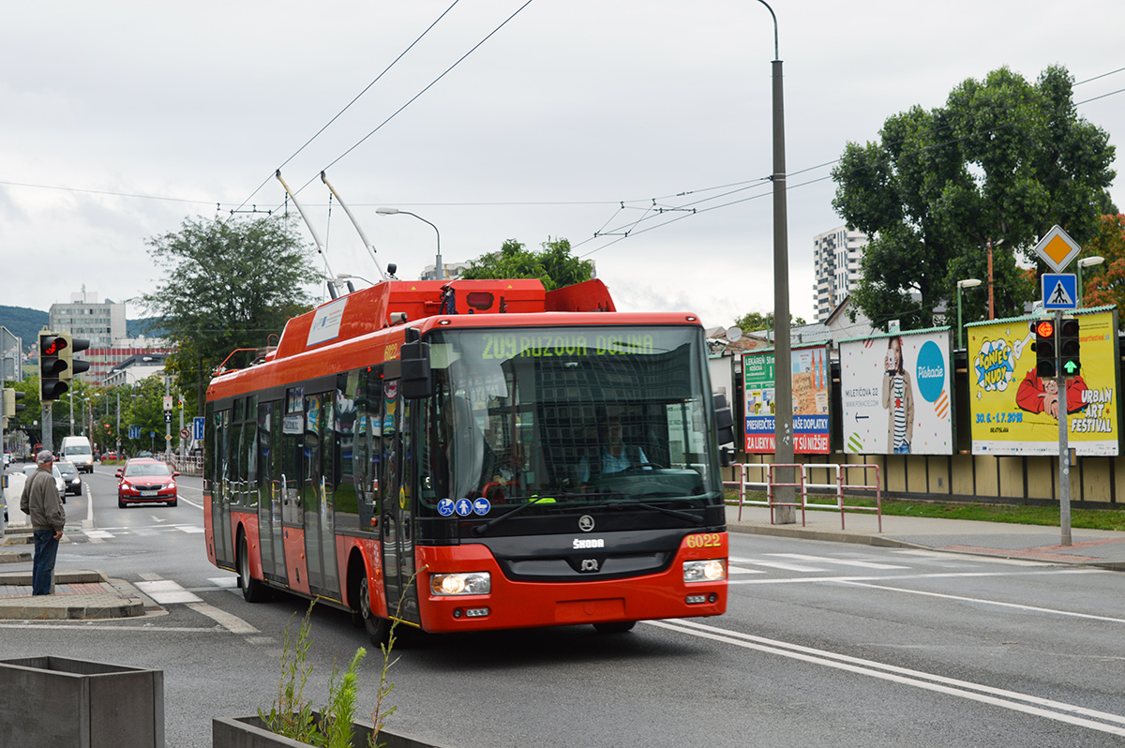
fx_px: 1967
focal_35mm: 63
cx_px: 562
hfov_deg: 31.9
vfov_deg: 21.5
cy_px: 374
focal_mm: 42
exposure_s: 1/160
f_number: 6.3
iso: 100
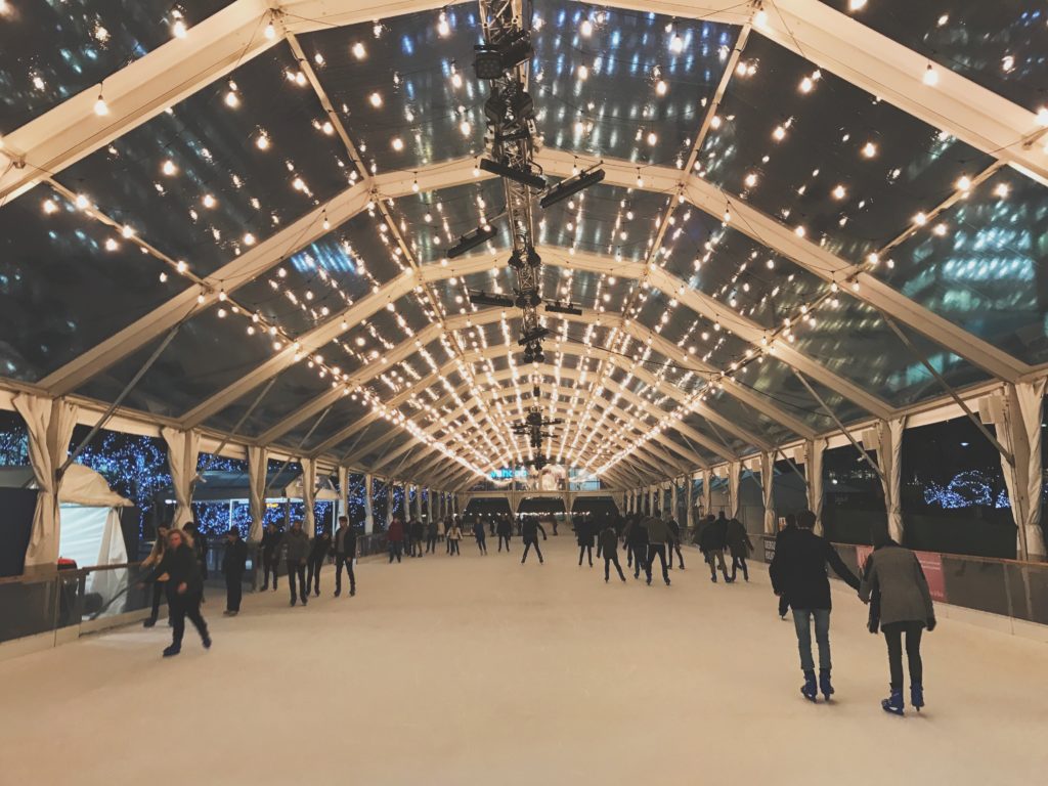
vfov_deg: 49.7
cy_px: 393
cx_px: 524
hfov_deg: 63.4
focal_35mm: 28
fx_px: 848
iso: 40
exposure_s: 1/17
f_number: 1.8
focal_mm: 3.99
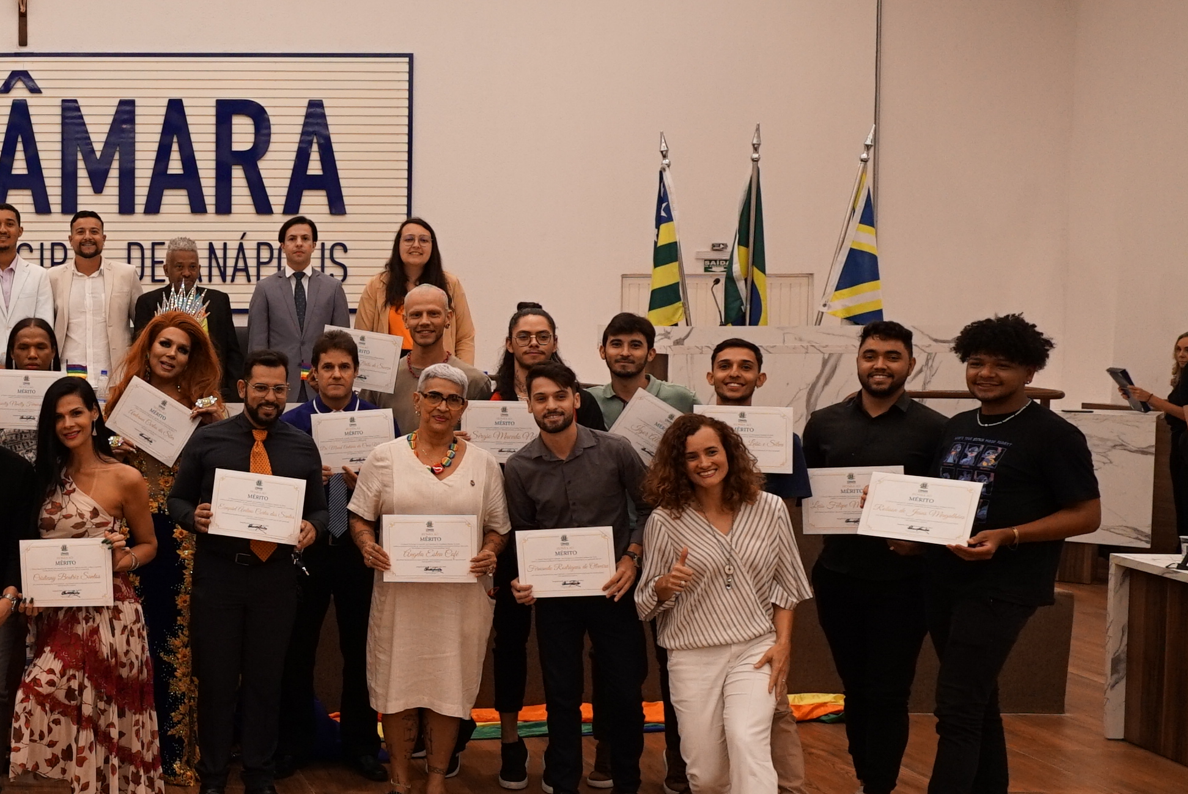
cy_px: 396
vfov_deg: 28.1
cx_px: -57
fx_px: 1585
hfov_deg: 36.1
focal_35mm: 48
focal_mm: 22
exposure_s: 1/160
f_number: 4
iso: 1600
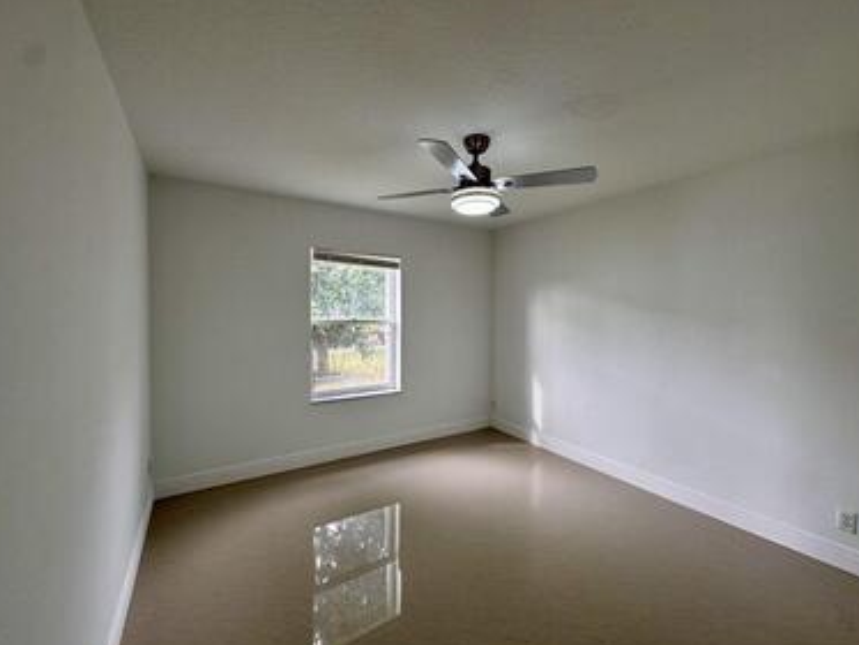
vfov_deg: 81.8
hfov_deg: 98.2
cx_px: 433
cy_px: 322
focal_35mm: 15
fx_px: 372
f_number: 2.2
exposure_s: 1/120
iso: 125
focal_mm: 2.22
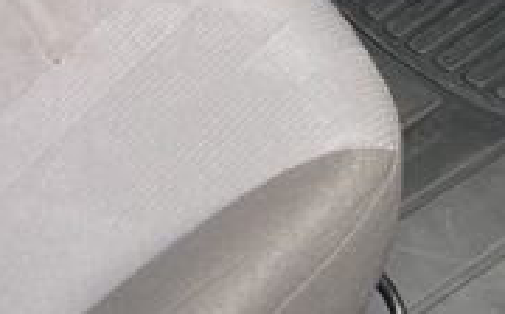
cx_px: -8
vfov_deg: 9.6
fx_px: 1677
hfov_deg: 16.7
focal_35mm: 122
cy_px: -411
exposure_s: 1/121
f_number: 1.5
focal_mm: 5.7
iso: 80
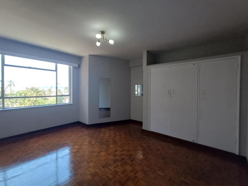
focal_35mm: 16
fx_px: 115
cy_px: 93
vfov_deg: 78.1
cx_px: 124
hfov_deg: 94.5
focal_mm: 1.64
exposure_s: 1/50
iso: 64
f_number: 2.2
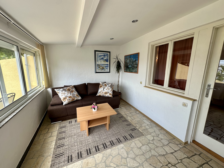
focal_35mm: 14
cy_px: 84
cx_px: 112
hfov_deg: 102.1
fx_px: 91
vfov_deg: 85.7
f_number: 2.2
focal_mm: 2.22
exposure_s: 1/178
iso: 40
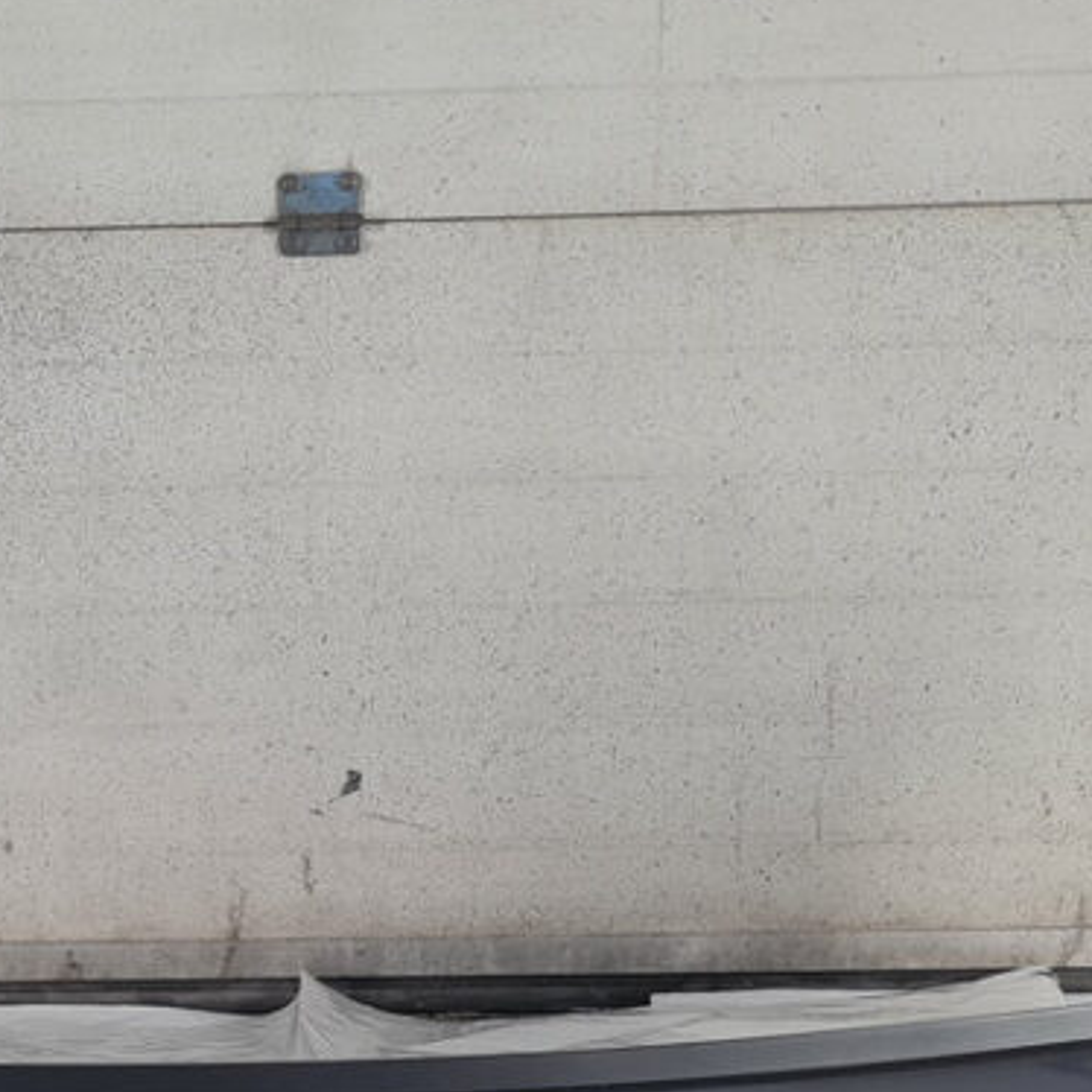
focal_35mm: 86
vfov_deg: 19.7
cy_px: 1022
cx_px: 204
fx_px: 3069
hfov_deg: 19.9
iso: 125
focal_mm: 5.4
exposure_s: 1/100
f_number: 1.8
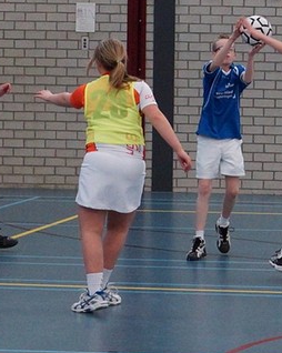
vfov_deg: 15.0
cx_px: 394
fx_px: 1326
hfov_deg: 11.7
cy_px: 33
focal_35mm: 127
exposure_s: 1/250
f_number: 3.5
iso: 1250
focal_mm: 28
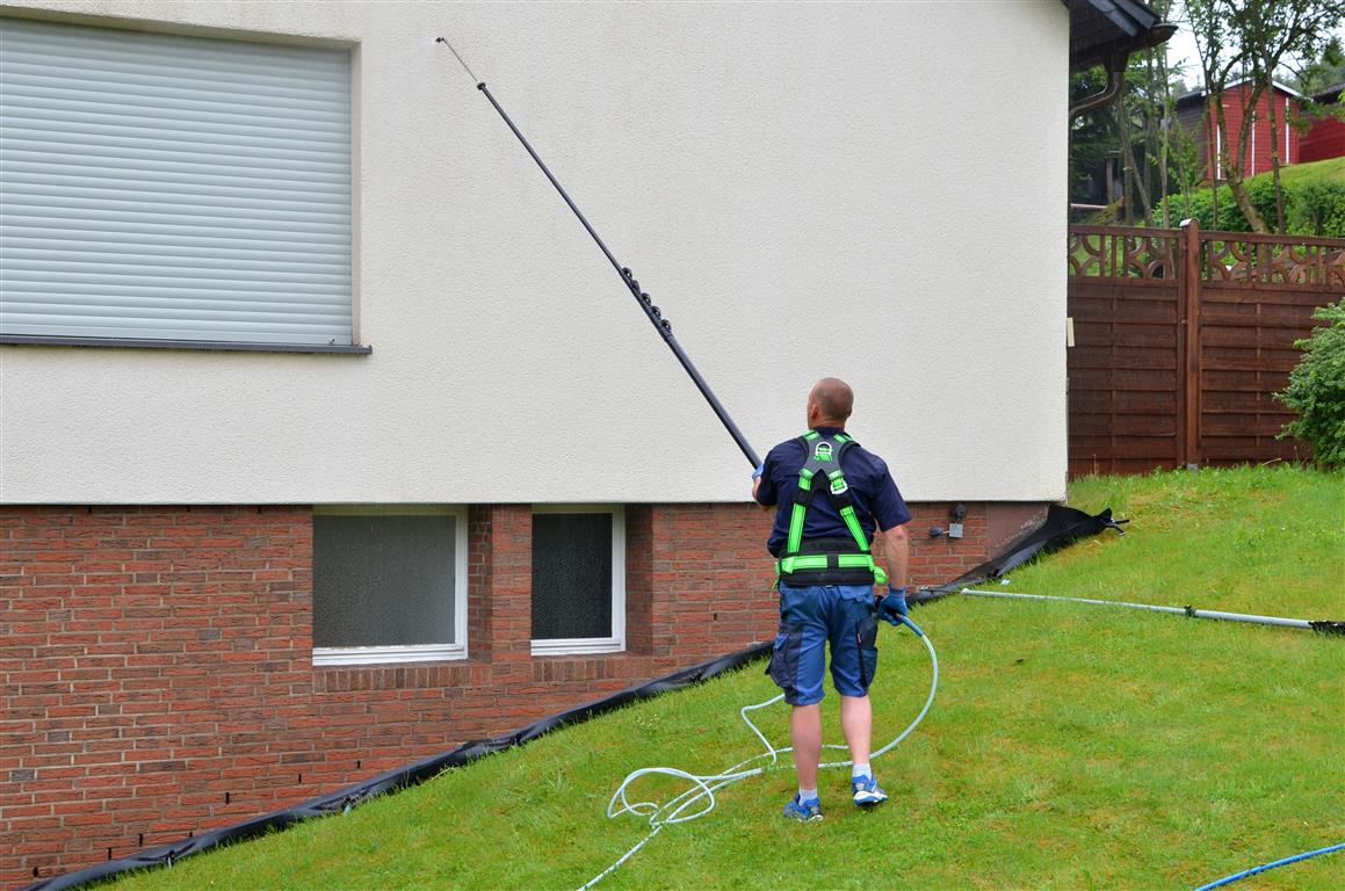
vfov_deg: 25.6
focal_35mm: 52
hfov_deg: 37.9
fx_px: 1958
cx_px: 672
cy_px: 446
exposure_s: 1/125
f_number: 7.1
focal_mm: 35
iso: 400
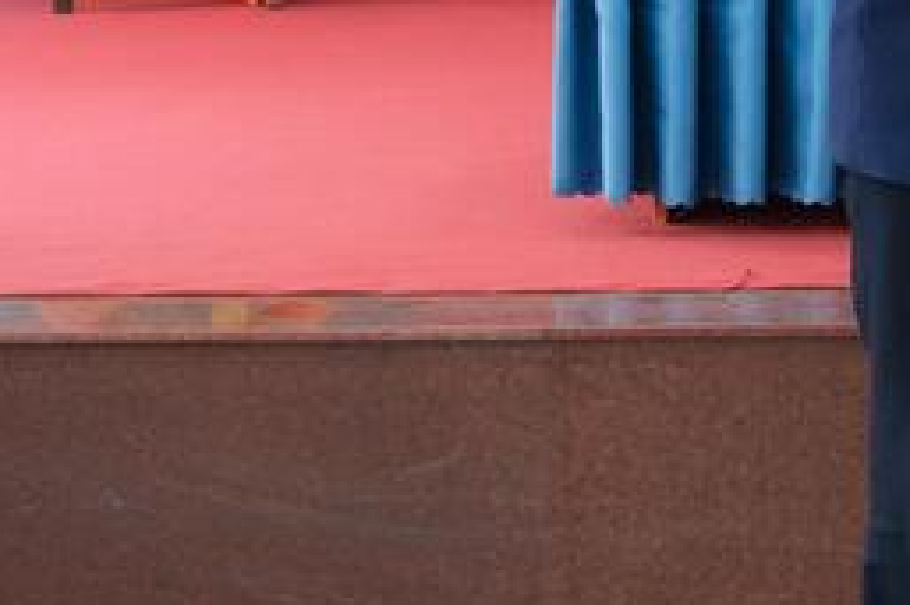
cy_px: -76
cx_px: 1232
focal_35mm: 115
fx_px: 2905
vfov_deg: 11.7
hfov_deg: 16.7
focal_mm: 24.7
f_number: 4
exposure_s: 1/100
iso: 1250
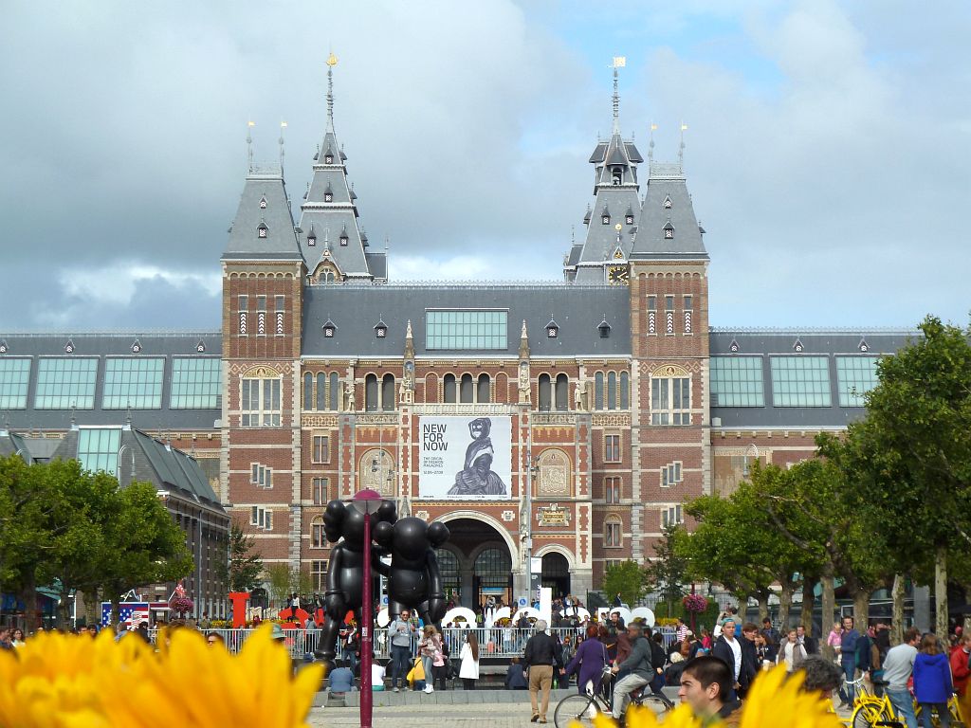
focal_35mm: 111
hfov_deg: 17.7
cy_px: 364
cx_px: 486
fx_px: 3114
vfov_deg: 13.3
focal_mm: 18.2
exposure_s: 1/500
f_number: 5
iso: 80
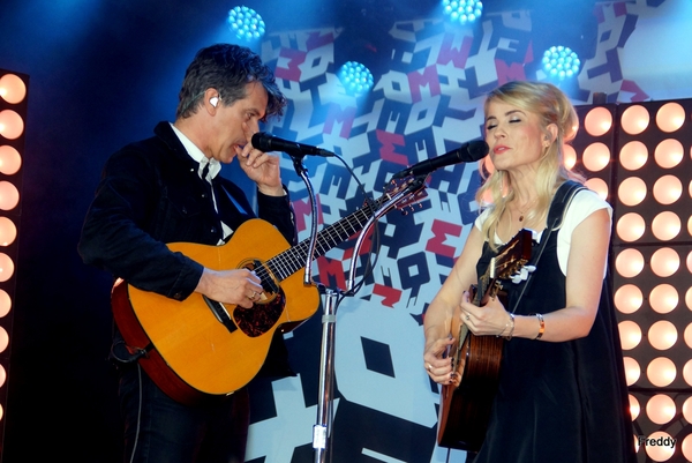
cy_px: 232
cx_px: 346
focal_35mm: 75
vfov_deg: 18.2
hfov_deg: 27.0
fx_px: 1443
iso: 640
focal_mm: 50
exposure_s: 1/160
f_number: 4.5
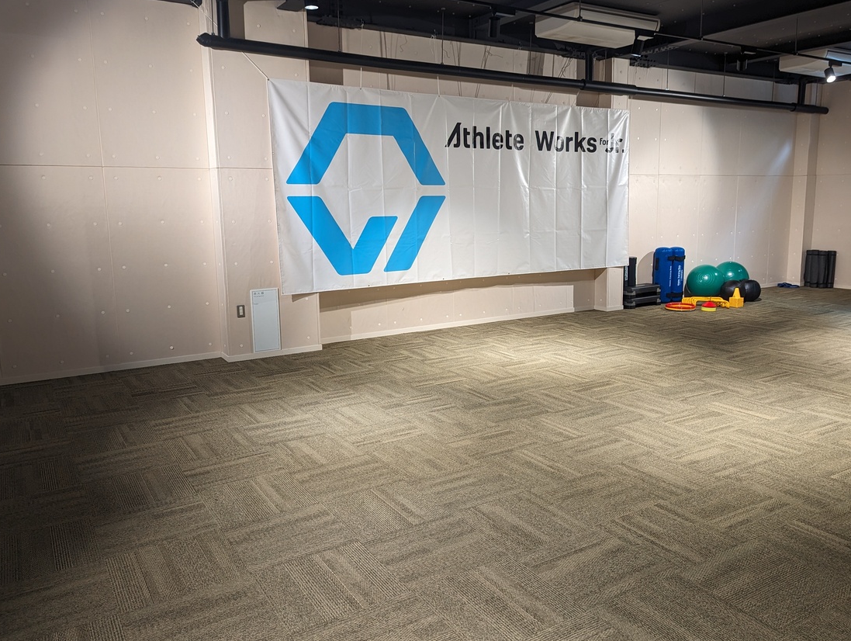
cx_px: 472
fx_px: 689
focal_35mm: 28
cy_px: 307
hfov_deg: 63.2
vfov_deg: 49.8
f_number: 1.85
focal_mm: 6.81
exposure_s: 1/40.3
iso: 107
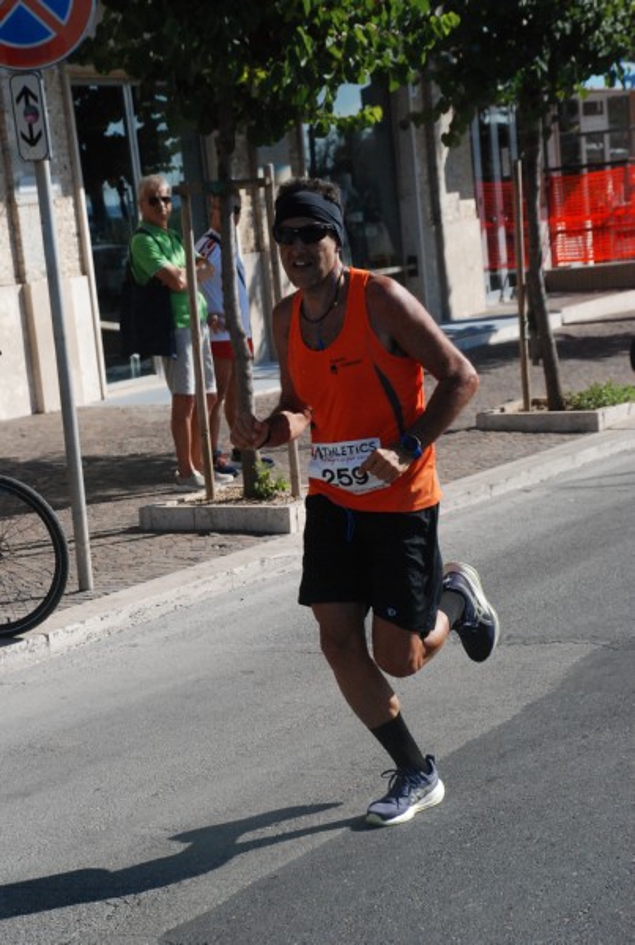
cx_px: 318
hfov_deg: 13.9
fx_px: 2606
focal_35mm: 99
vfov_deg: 20.6
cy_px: 472
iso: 1000
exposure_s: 1/2000
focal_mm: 66
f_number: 8
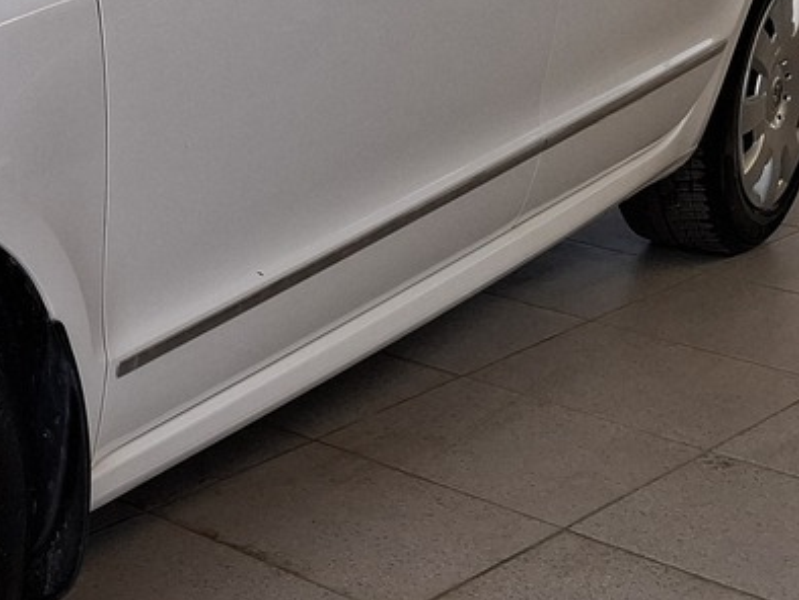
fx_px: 1940
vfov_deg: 17.5
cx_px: -304
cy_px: 205
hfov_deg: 20.7
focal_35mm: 84
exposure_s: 1/166
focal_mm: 5.54
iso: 50
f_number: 1.8
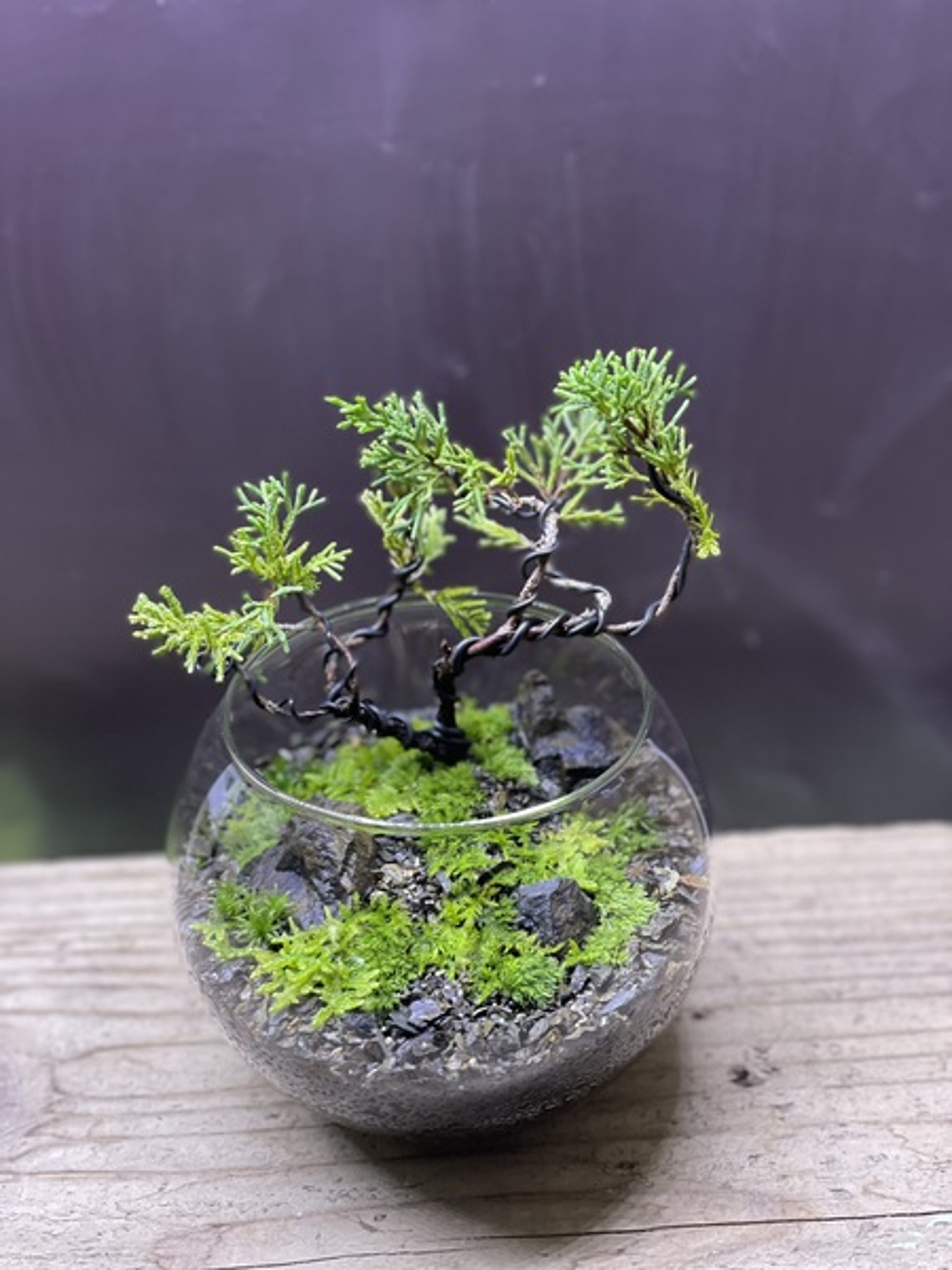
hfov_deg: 28.0
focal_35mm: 52
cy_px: 635
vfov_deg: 36.8
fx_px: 1907
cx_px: 476
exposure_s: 1/40
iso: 160
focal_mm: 6
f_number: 2
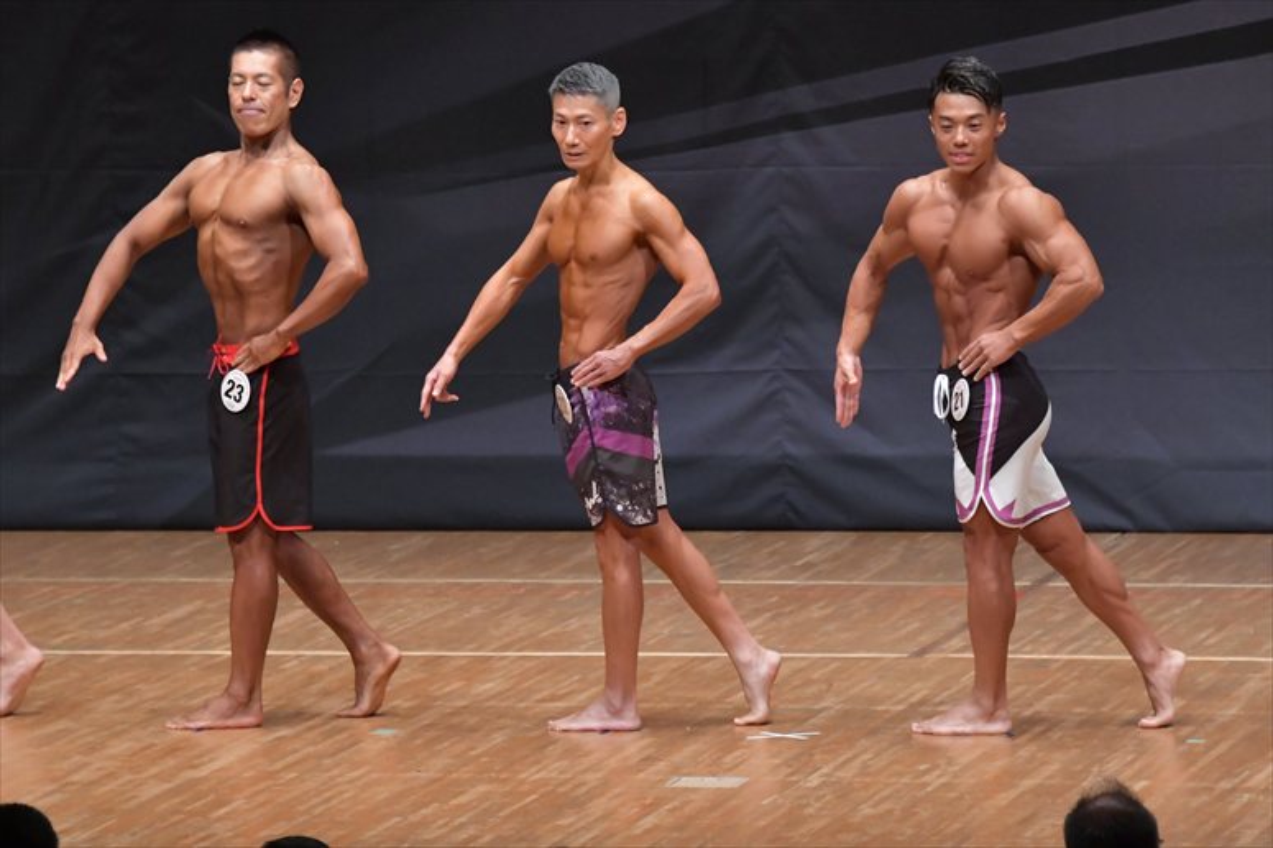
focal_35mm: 285
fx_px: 10073
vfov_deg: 4.8
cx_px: 636
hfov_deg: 7.2
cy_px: 424
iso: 6400
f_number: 5.6
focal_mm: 190
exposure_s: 1/400
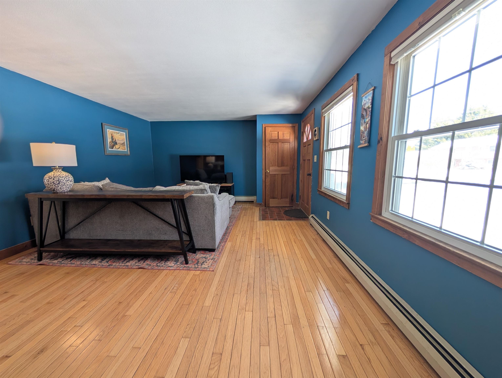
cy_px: 189
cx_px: 251
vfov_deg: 94.6
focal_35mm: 12
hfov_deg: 110.5
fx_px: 174
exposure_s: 1/120
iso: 84
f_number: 1.7
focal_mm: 2.02
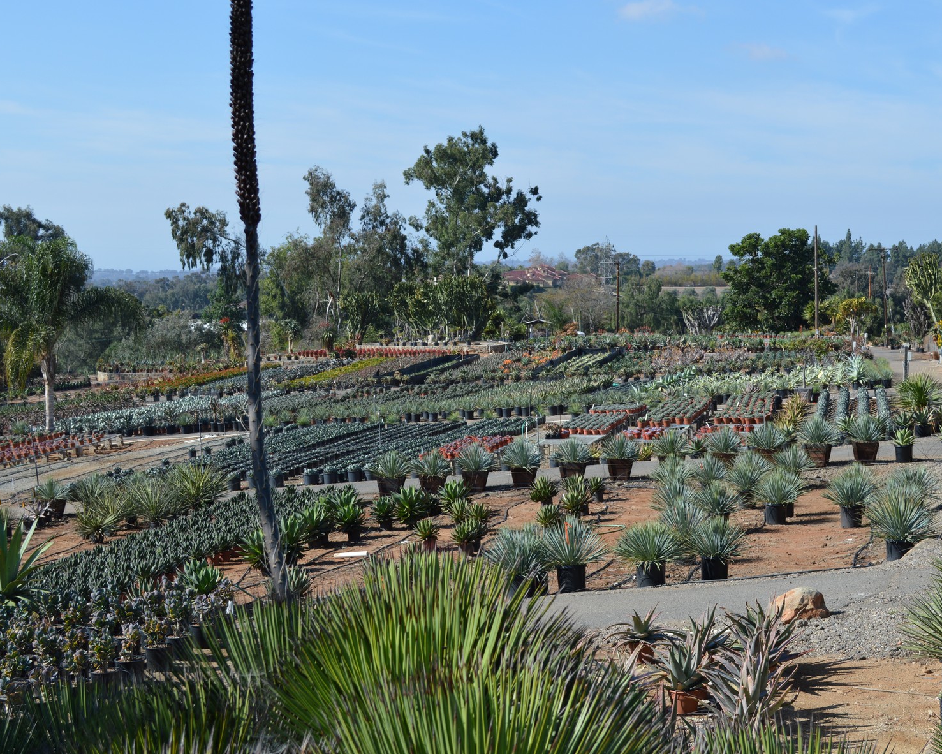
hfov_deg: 34.1
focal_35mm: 55
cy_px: 382
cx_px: 535
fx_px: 1534
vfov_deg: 27.6
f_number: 7.1
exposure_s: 1/250
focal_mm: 32
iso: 100
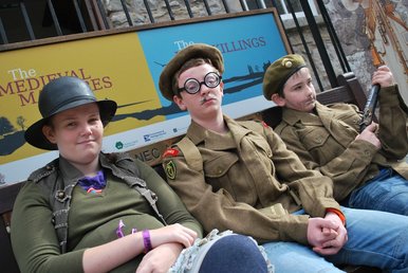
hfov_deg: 53.1
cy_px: 136
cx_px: 204
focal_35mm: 36
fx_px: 408
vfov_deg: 36.9
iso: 400
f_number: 4.2
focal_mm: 24
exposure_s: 1/640
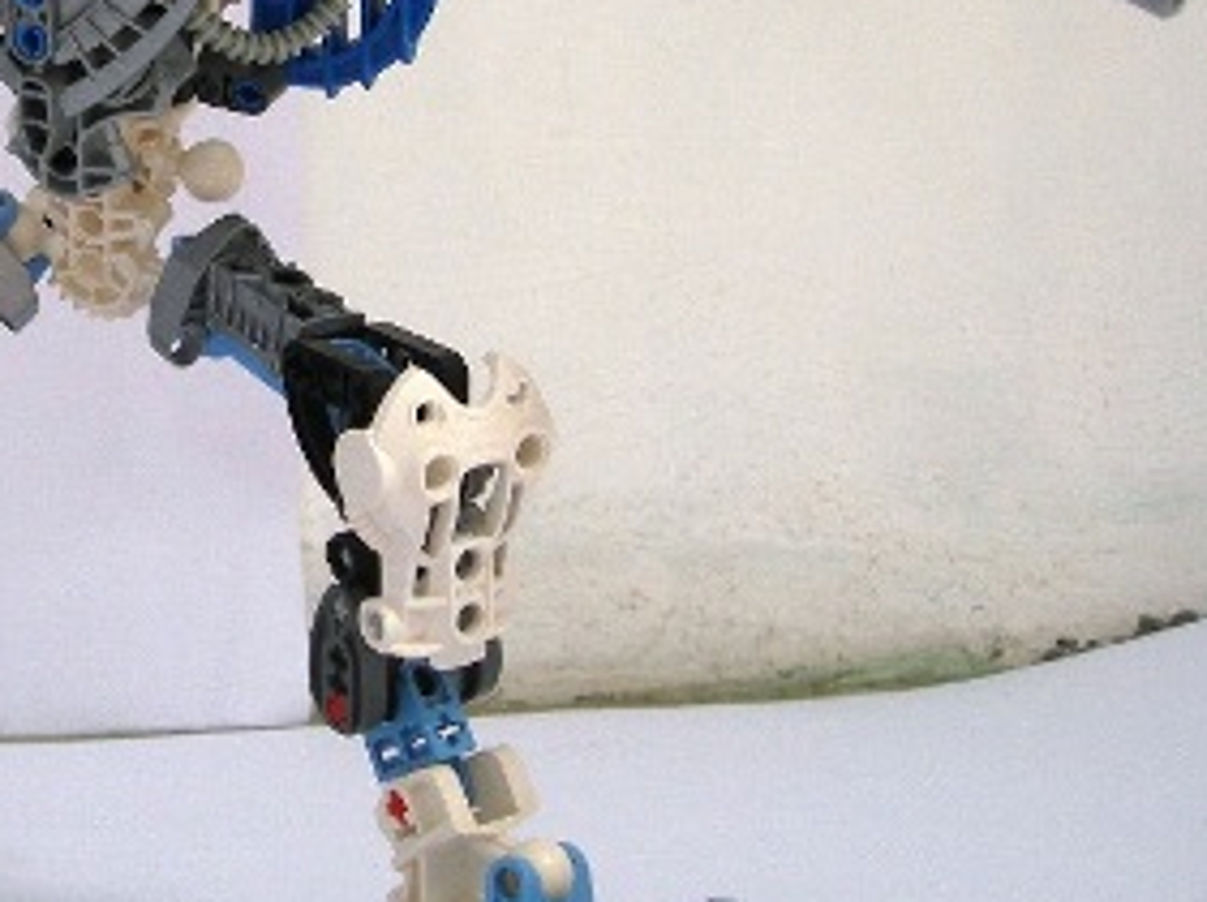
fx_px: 2716
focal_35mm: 78
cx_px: 94
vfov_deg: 18.7
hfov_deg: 24.3
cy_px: 219
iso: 50
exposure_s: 1/51.1
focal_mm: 7.8
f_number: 2.8
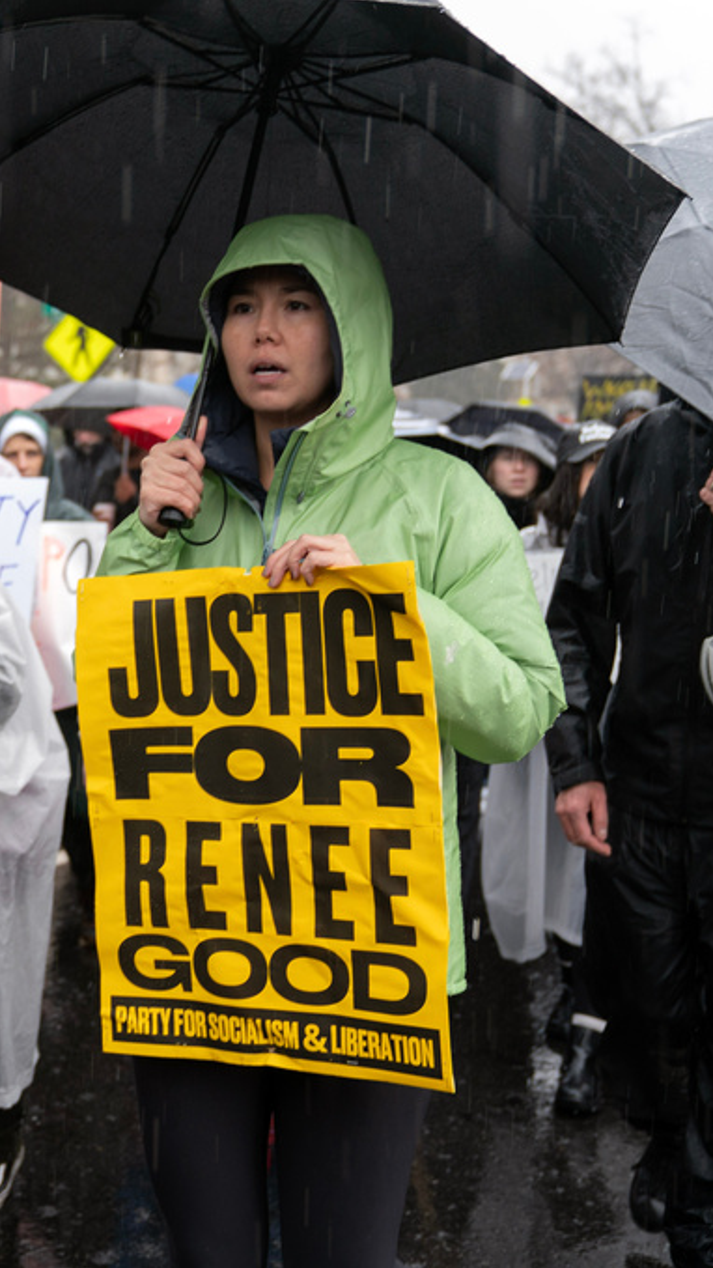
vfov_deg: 42.1
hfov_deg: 23.7
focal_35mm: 49
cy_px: 636
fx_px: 1647
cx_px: 60
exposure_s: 1/250
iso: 500
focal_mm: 31
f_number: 3.2
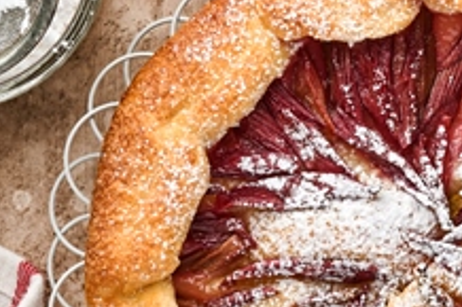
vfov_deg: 5.5
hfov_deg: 8.2
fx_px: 3180
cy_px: 237
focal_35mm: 248
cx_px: 555
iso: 160
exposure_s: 1/160
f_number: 11
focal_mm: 60
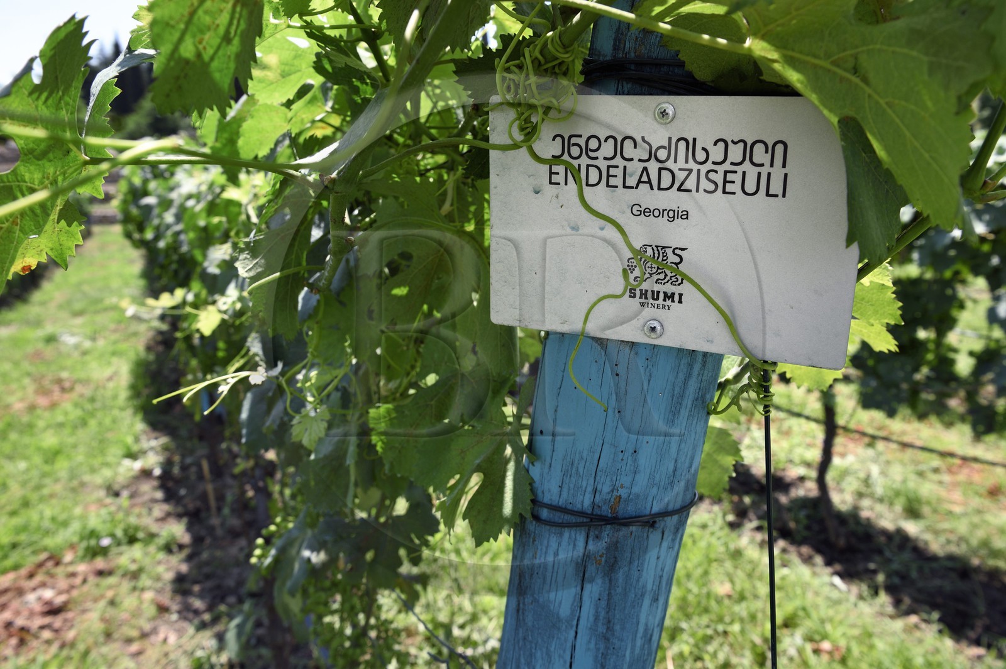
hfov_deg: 60.3
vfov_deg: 42.3
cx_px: 503
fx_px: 866
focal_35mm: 31
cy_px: 334
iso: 200
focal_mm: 31
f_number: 9
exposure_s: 1/250
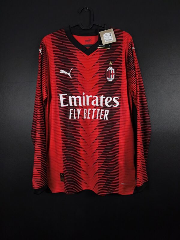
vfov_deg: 73.9
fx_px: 159
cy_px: 120
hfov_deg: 58.9
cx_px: 90
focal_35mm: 23
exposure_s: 1/160
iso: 400
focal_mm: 6.57
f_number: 1.6
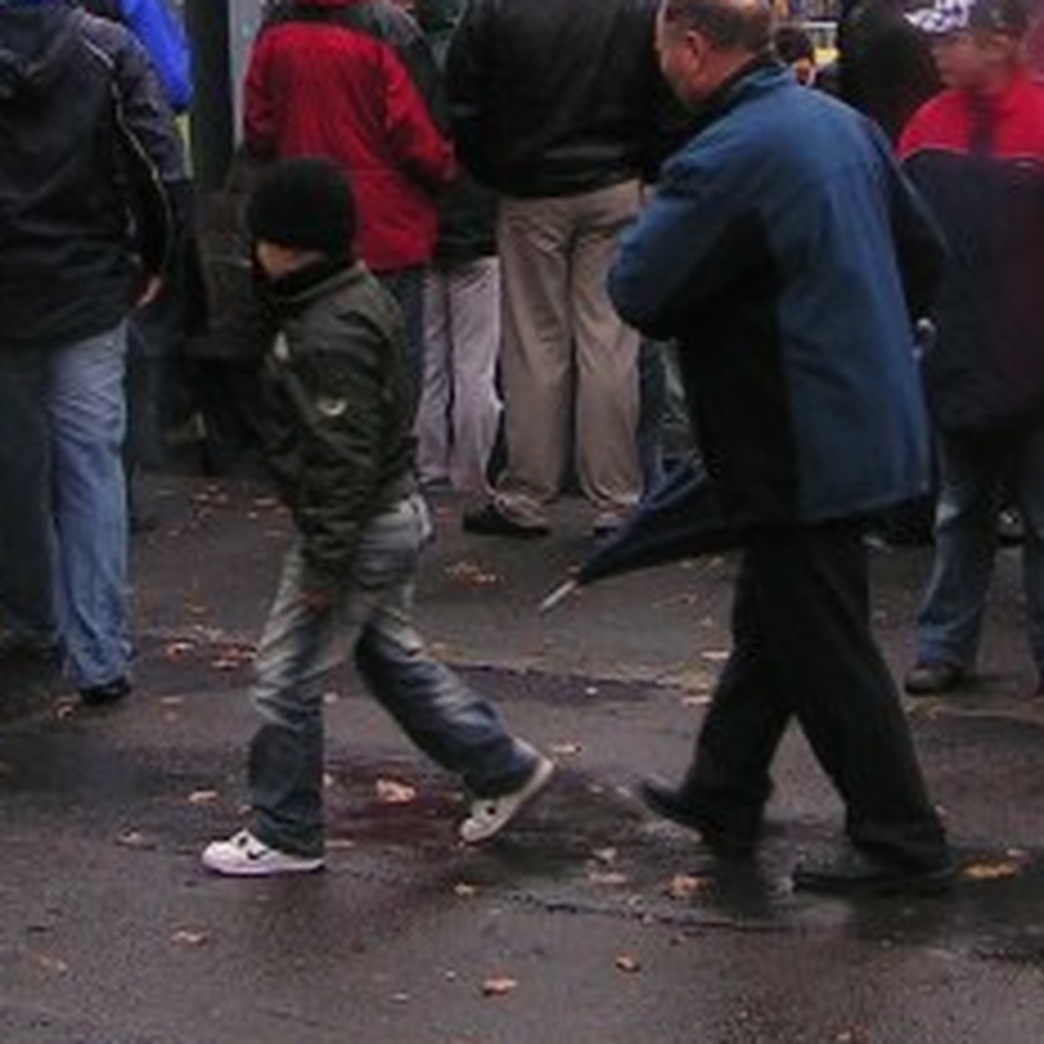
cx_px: 364
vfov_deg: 14.8
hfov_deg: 15.0
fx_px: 3958
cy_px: 68
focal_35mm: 116
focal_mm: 5.8
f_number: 4
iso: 50
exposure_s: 1/100
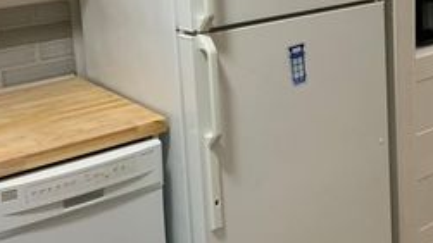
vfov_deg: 18.6
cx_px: 328
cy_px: 4
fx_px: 723
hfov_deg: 32.7
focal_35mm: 63
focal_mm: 3
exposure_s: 1/60
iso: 125
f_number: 1.8
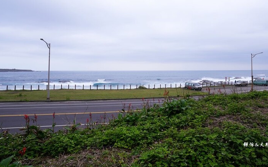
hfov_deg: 81.8
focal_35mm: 21
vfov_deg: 56.5
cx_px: 152
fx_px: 153
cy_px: 61
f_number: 8
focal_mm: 17
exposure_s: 1/250
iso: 160
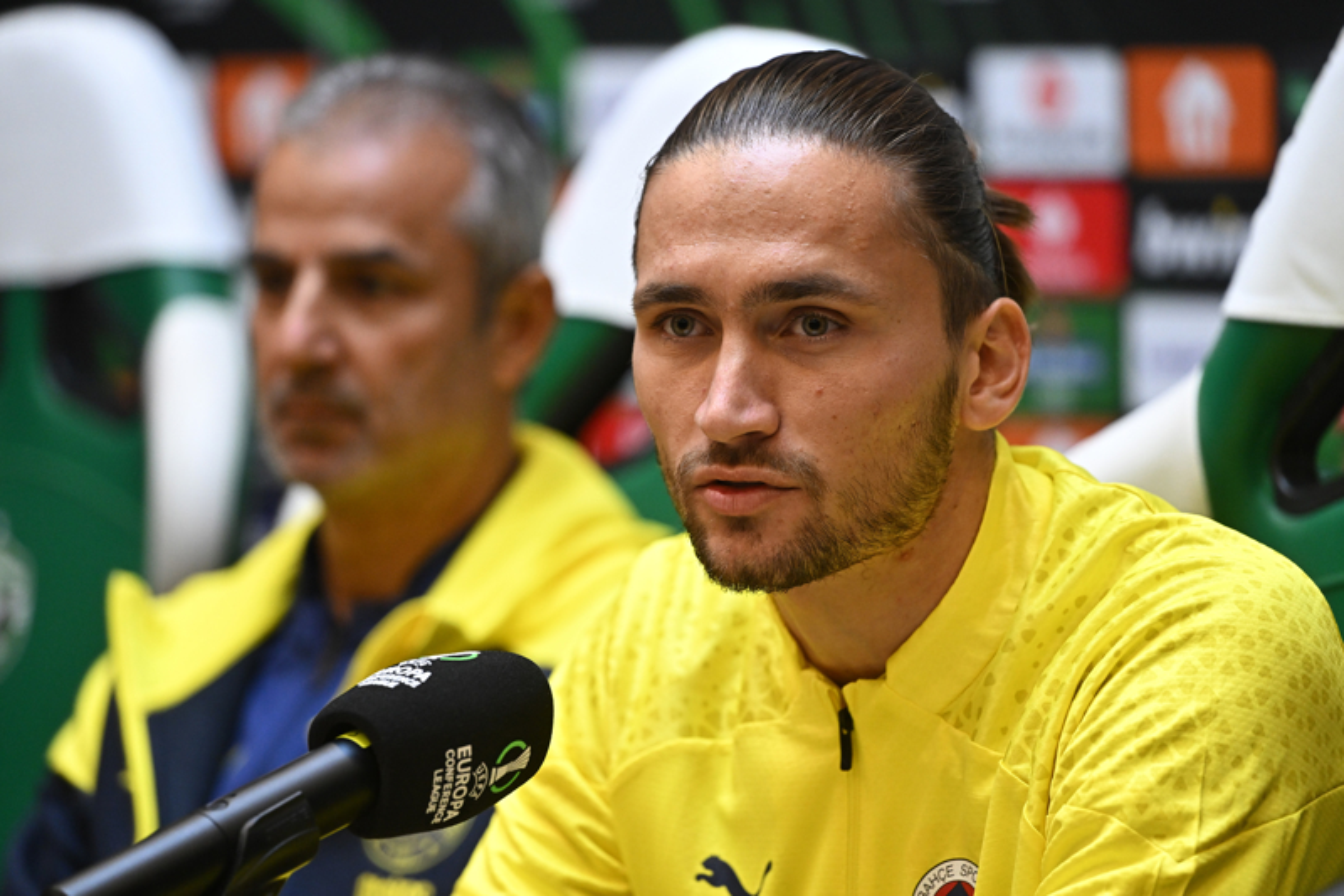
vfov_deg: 6.9
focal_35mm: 200
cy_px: 448
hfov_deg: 10.3
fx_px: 7465
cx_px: 672
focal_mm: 200
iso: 2500
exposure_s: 1/200
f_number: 3.5
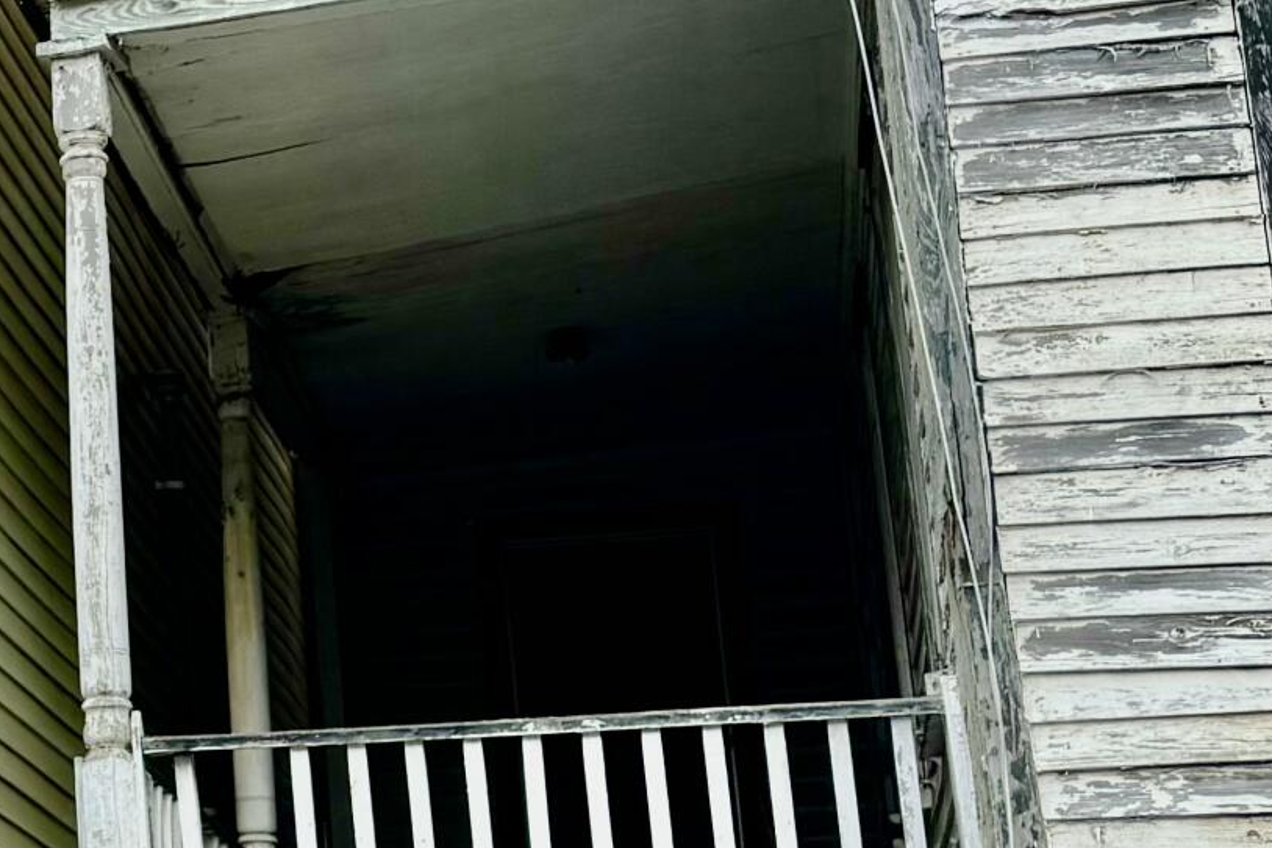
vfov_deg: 14.9
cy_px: 408
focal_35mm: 92
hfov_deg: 18.5
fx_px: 3251
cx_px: -836
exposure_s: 1/2105
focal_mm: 6.76
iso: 80
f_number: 1.78
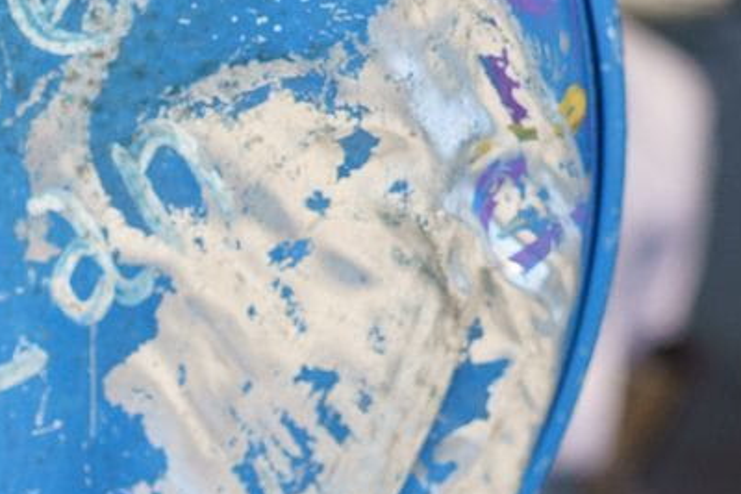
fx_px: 4324
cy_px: 622
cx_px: -461
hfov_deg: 9.4
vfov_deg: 6.5
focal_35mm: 210
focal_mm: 35
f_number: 3.5
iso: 640
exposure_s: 1/4000
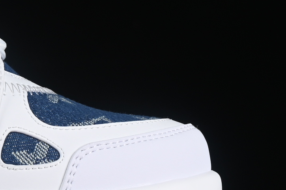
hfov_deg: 7.0
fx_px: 2287
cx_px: -157
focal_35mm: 288
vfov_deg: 4.8
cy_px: 54
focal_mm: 50
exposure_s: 1/80
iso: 160
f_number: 8
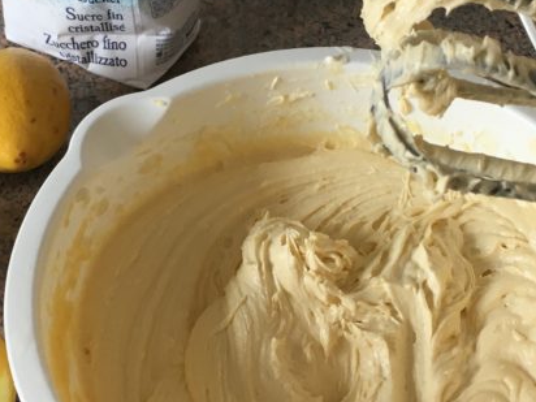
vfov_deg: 20.4
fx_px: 1115
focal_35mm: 72
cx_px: 225
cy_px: 152
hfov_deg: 27.0
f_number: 2.2
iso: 32
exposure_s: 1/33
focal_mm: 4.15
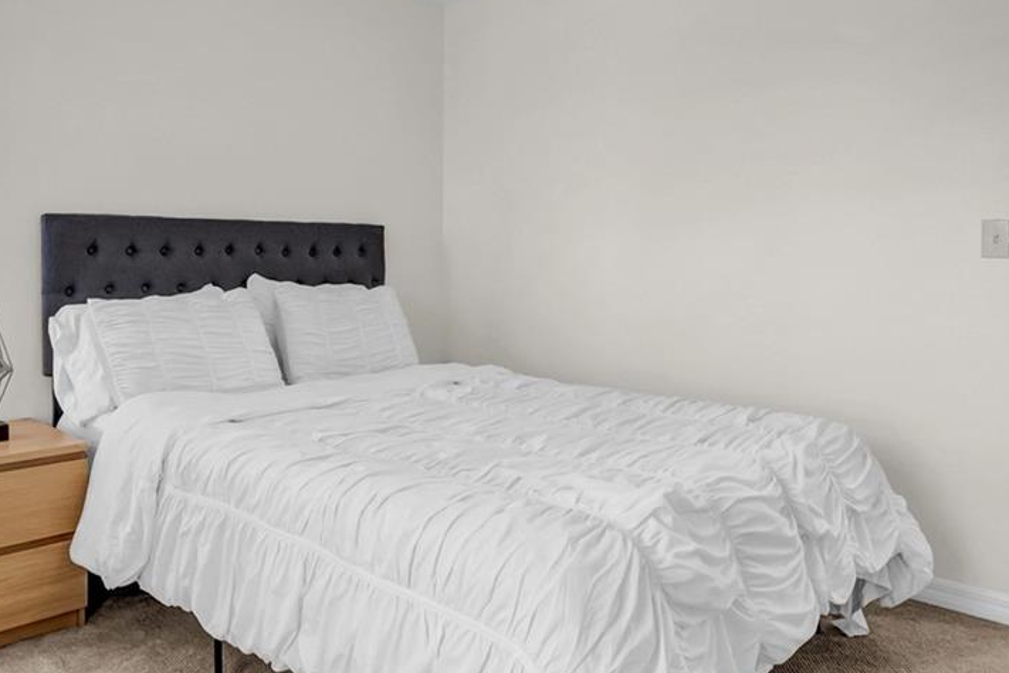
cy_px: 288
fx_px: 757
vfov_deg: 47.8
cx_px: 368
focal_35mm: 27
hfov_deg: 66.2
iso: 800
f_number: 4
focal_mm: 12
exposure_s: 1/160
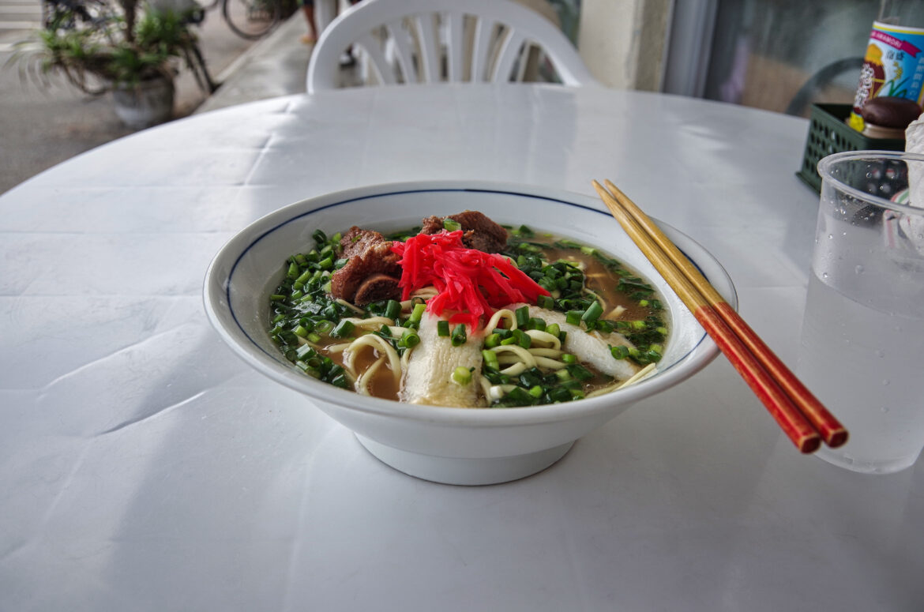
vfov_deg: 47.7
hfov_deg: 67.5
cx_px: 462
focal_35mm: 27
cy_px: 306
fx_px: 692
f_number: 5.6
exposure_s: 1/200
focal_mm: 18
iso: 100
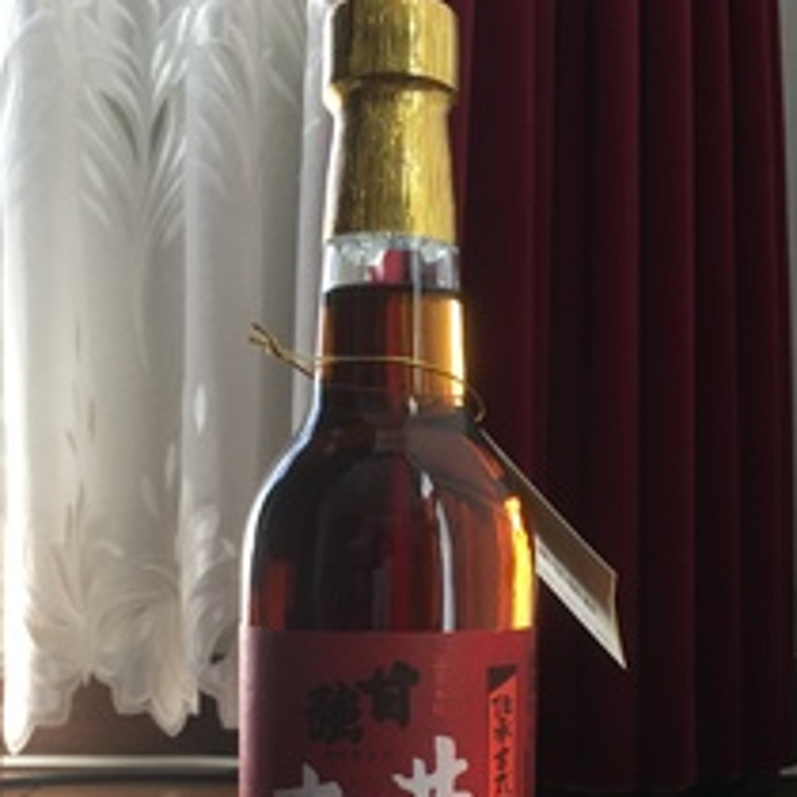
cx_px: 395
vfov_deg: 36.9
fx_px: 1146
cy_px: 645
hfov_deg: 38.3
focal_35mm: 44
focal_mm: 4.15
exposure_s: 1/30
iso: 64
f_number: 2.2
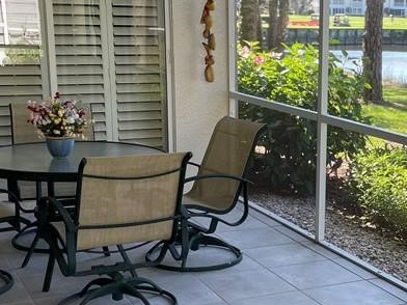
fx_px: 800
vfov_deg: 21.5
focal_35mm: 68
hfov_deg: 27.6
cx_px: 357
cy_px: 216
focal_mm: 4.2
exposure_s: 1/143
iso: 32
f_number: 1.6
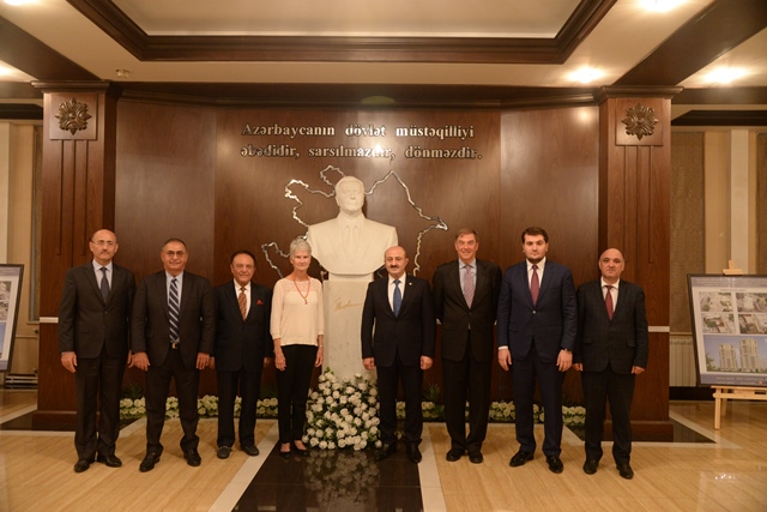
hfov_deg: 61.9
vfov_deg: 43.6
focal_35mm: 30
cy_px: 256
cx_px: 384
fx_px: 639
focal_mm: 30
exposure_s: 1/60
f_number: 4
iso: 3200
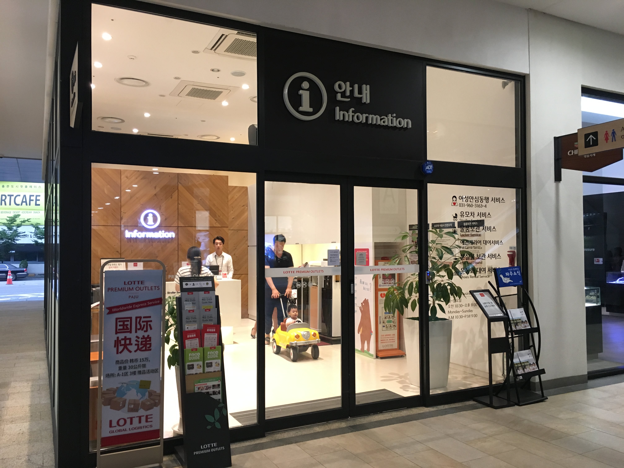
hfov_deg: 61.7
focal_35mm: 29
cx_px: 312
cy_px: 234
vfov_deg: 48.2
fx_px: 523
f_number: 2.2
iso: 125
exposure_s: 1/30
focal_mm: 4.15
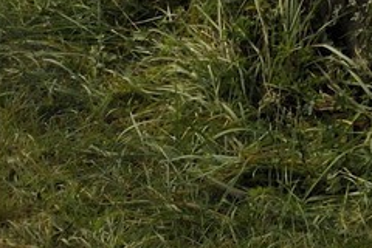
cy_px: -319
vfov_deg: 8.0
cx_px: 479
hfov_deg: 12.5
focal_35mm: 160
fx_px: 1653
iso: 400
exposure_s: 1/160
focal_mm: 24
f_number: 20
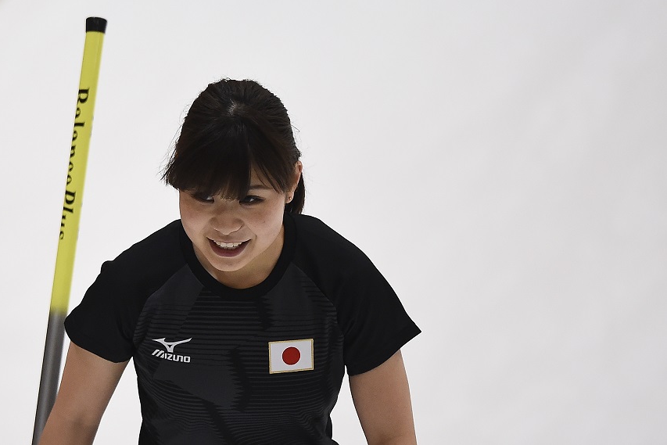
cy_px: 222
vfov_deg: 3.4
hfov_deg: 5.1
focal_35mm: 403
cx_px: 332
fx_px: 7467
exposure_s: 1/1000
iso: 3200
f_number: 2.8
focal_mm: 400
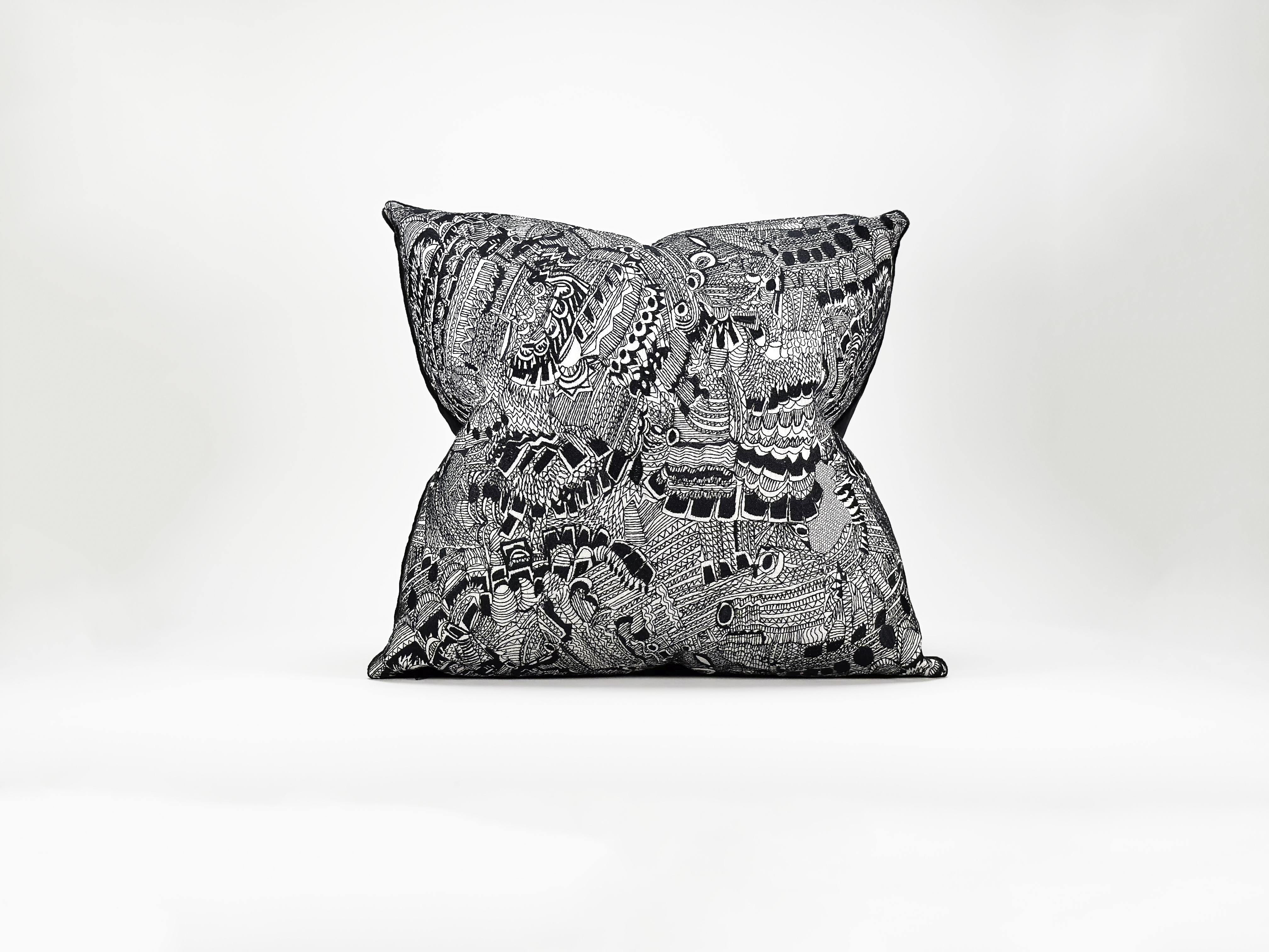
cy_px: 476
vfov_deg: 30.3
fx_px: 1760
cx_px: 634
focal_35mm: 48
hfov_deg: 39.7
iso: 80
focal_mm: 6.86
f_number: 1.8
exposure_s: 1/280
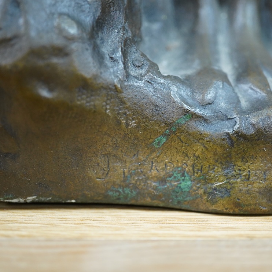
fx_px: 516
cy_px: 135
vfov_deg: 29.6
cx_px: 168
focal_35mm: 58
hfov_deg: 29.5
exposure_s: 1/160
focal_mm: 30
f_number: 4.5
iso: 2500
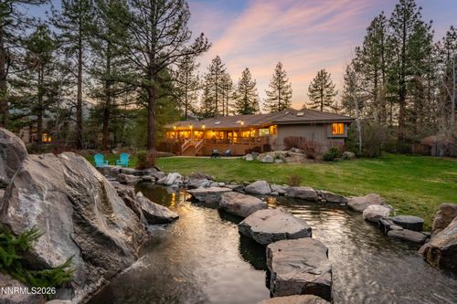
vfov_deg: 73.7
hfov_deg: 96.8
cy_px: 152
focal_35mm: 16
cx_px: 228
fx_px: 203
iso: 800
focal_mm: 16
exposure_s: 1/5
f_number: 9
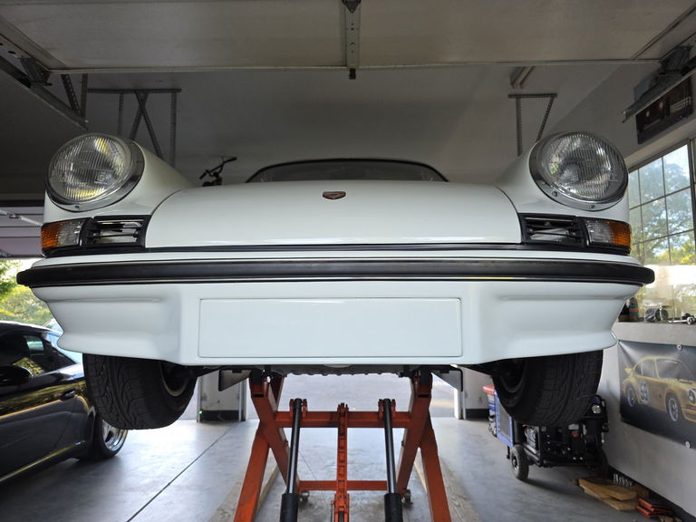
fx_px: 462
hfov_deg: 73.9
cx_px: 348
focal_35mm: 23
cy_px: 261
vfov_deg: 58.9
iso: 125
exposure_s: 1/180
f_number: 1.7
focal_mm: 6.3
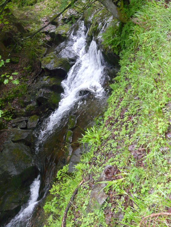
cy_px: 114
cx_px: 86
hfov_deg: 26.1
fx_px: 369
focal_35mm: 56
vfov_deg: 34.3
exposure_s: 1/40
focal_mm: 9.2
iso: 400
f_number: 3.2
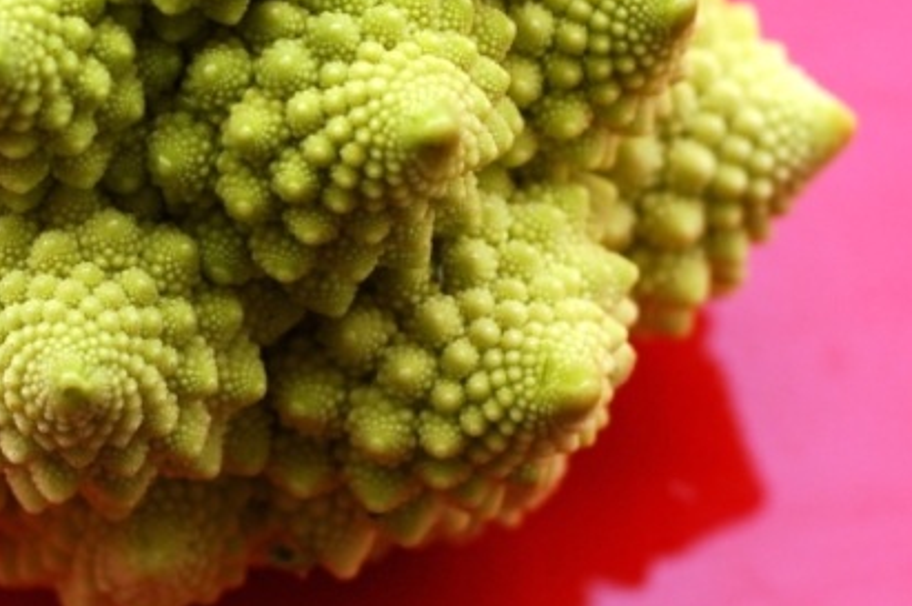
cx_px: 128
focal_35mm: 185
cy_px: -75
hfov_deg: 11.1
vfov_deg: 7.4
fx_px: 4681
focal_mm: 50
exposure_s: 1/320
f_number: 4
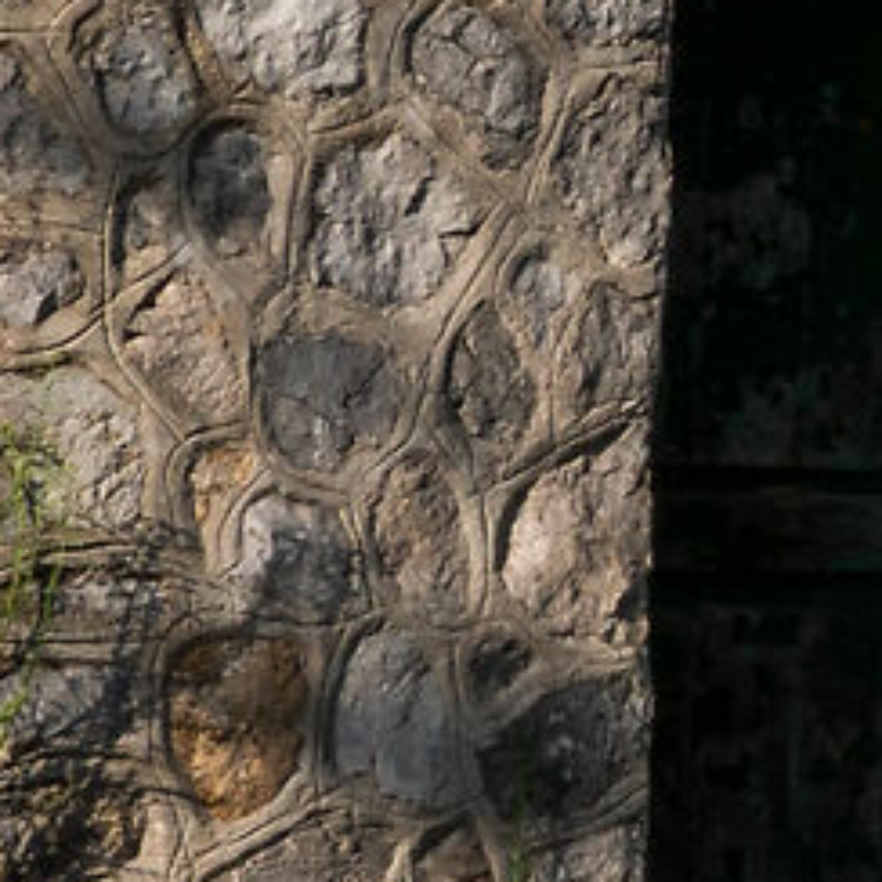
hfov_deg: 6.5
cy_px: 152
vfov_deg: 7.7
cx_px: 3347
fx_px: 6515
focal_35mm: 226
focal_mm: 18
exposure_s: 1/160
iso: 100
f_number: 16
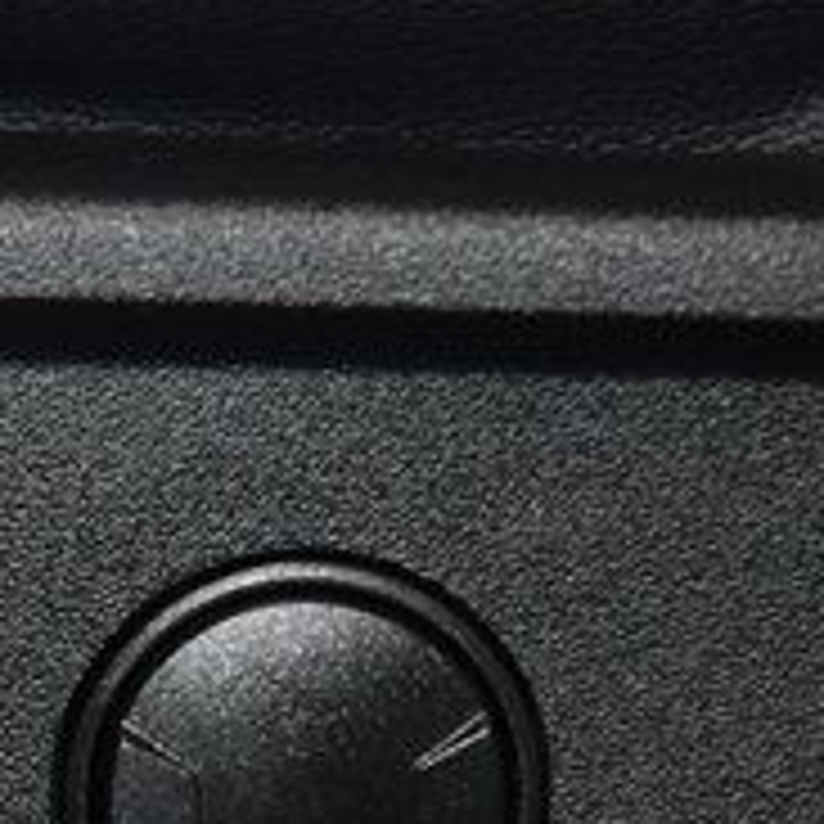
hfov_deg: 5.6
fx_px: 8403
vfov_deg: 5.6
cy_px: 835
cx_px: -324
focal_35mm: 312
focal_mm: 70
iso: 2000
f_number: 4.5
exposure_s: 1/100
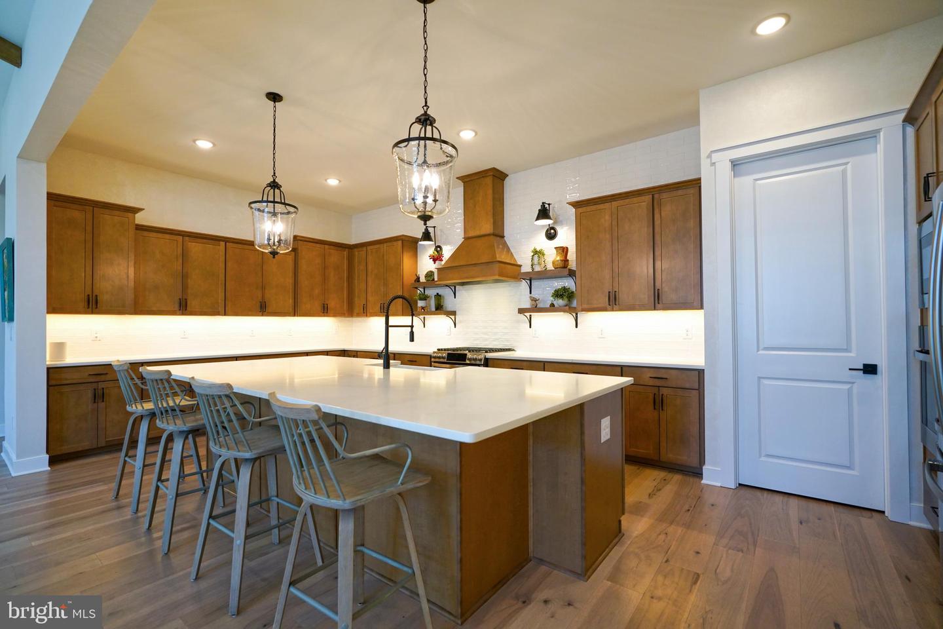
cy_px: 314
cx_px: 472
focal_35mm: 16
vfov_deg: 73.7
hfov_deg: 96.7
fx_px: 419
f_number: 4
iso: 640
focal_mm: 16
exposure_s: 1/160
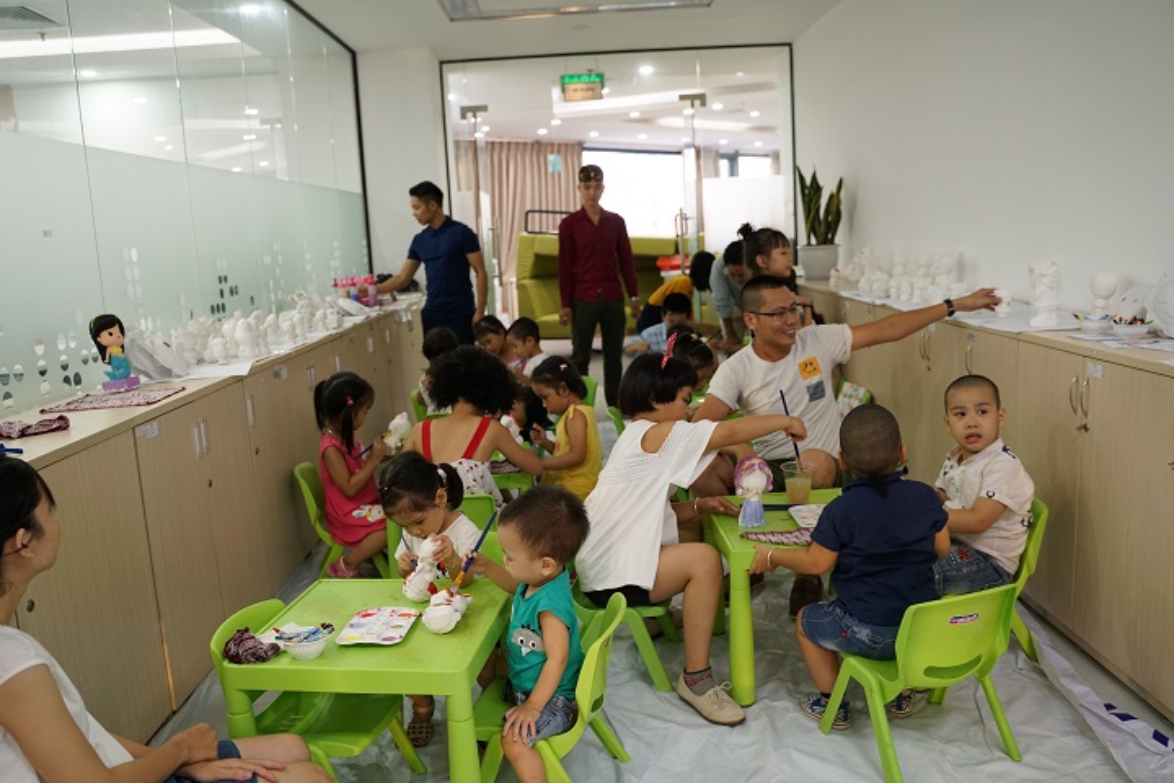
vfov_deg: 43.6
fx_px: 978
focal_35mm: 30
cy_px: 392
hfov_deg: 61.9
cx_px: 587
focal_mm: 30
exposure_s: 1/80
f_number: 3.5
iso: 1000
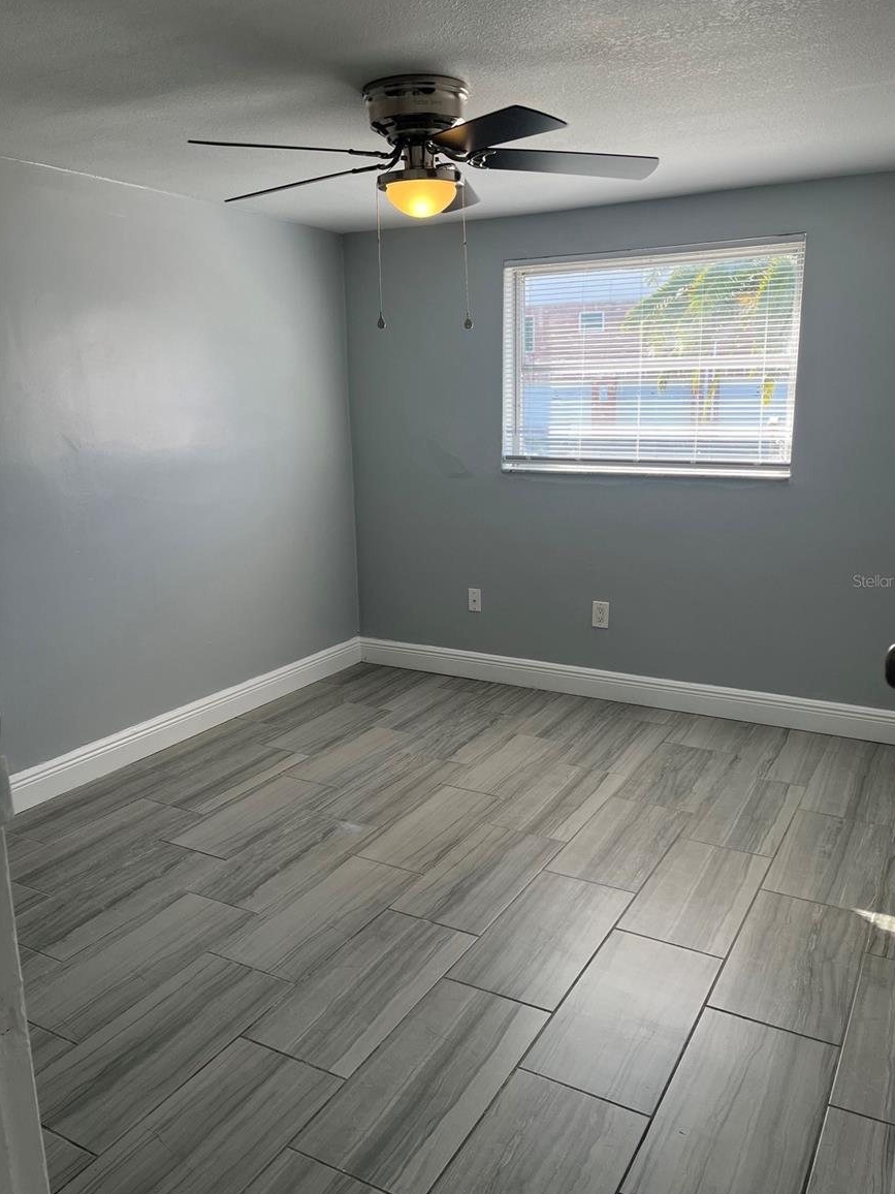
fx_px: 931
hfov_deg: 51.3
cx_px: 461
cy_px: 580
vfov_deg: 65.3
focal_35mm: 27
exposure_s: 1/232
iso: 50
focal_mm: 5.1
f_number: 1.6
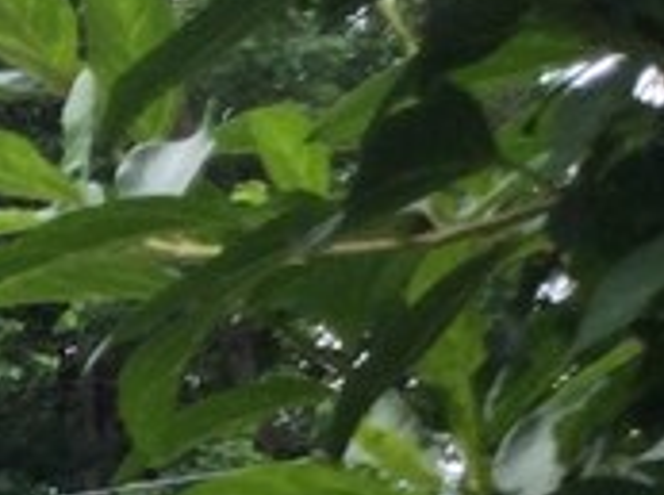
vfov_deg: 7.2
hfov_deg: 9.1
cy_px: 1324
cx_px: -1075
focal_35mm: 190
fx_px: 3637
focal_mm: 3.3
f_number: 2.4
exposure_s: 1/493
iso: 32
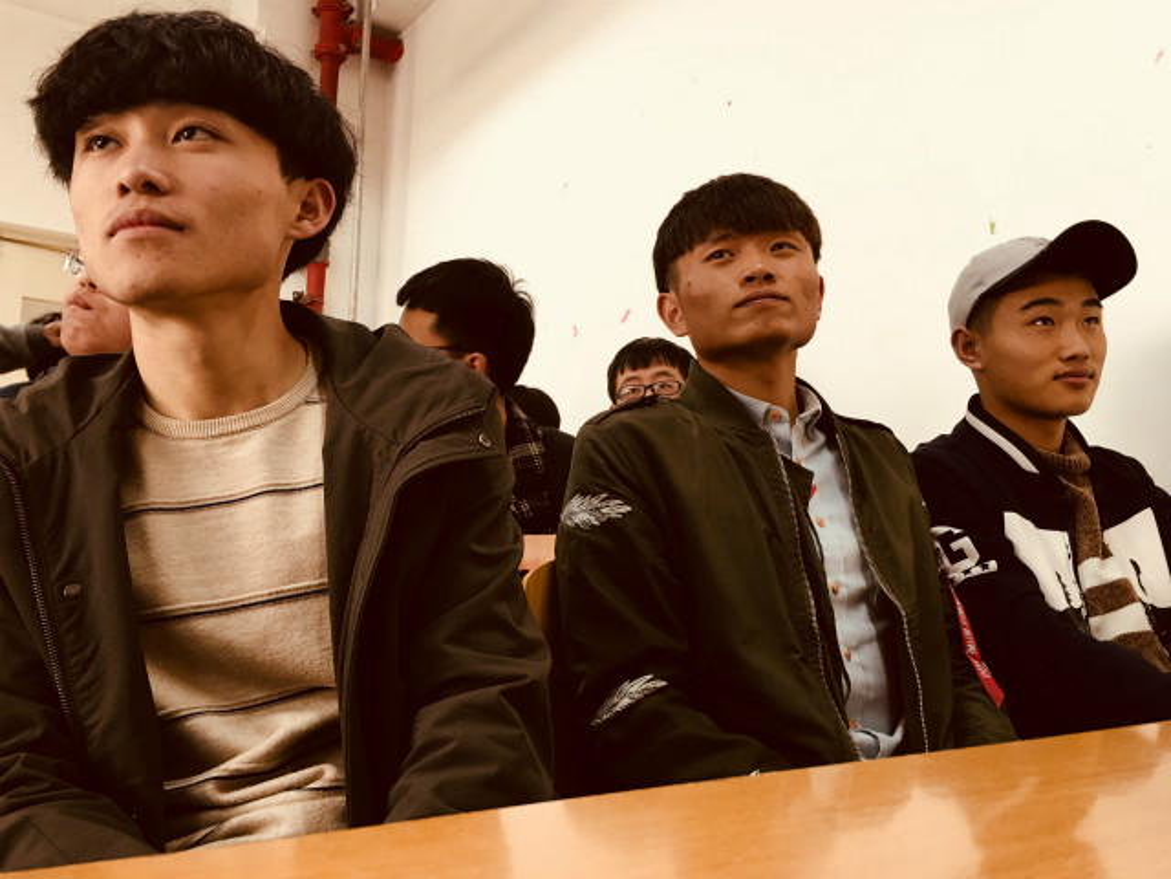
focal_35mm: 29
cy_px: 440
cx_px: 586
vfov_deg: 48.2
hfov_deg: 61.7
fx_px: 981
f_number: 2.2
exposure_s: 1/17
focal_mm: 4.15
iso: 64
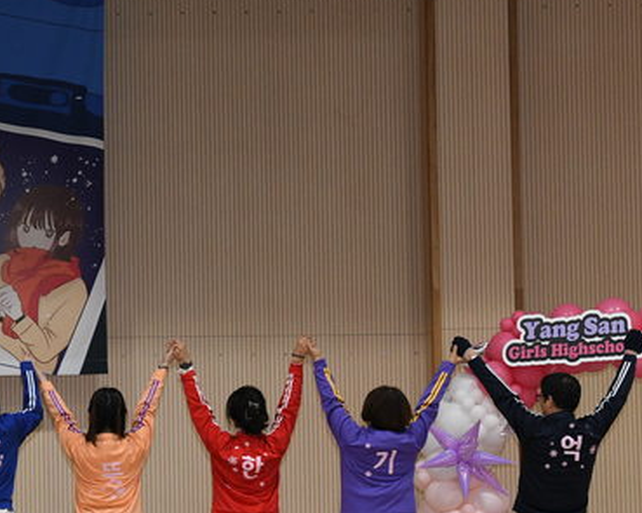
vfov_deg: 12.7
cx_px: -108
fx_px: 2298
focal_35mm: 121
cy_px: 447
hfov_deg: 15.4
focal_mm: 44
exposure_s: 1/250
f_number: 4.5
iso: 1600
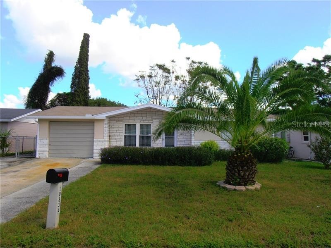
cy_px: 124
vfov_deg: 46.8
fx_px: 287
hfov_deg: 60.0
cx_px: 166
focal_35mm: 30
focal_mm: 5.25
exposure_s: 1/640
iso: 80
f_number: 3.5
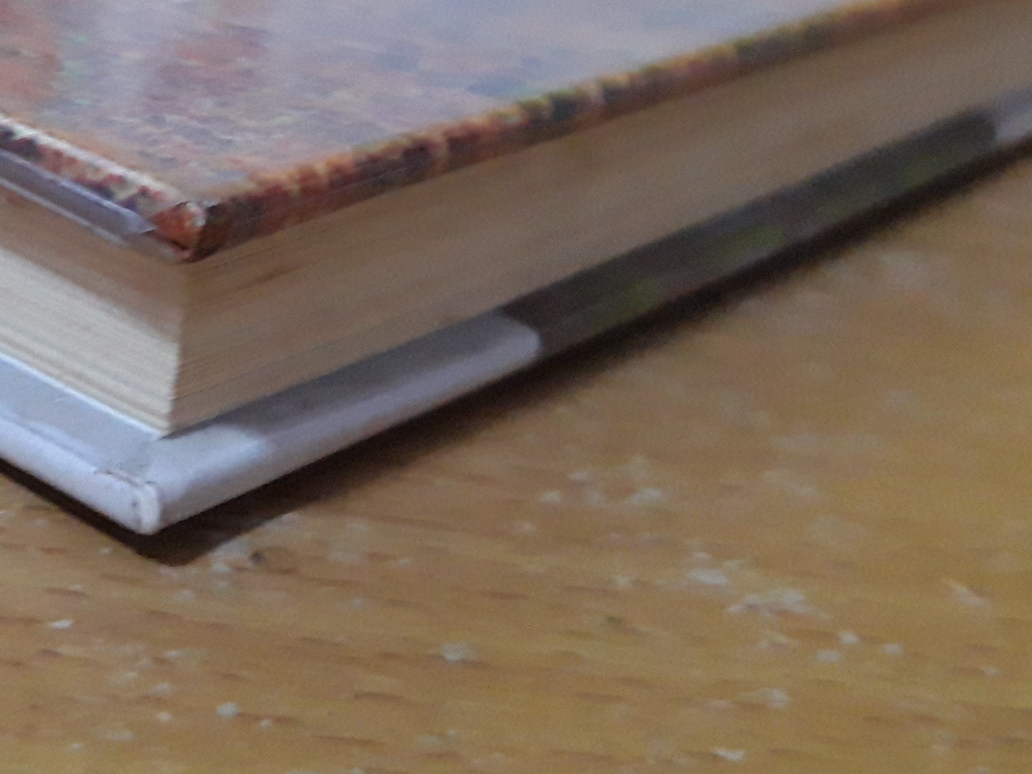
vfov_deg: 22.1
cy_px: 207
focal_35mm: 66
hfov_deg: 27.9
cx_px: 35
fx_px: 1967
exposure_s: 1/20
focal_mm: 3.93
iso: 500
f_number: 1.7
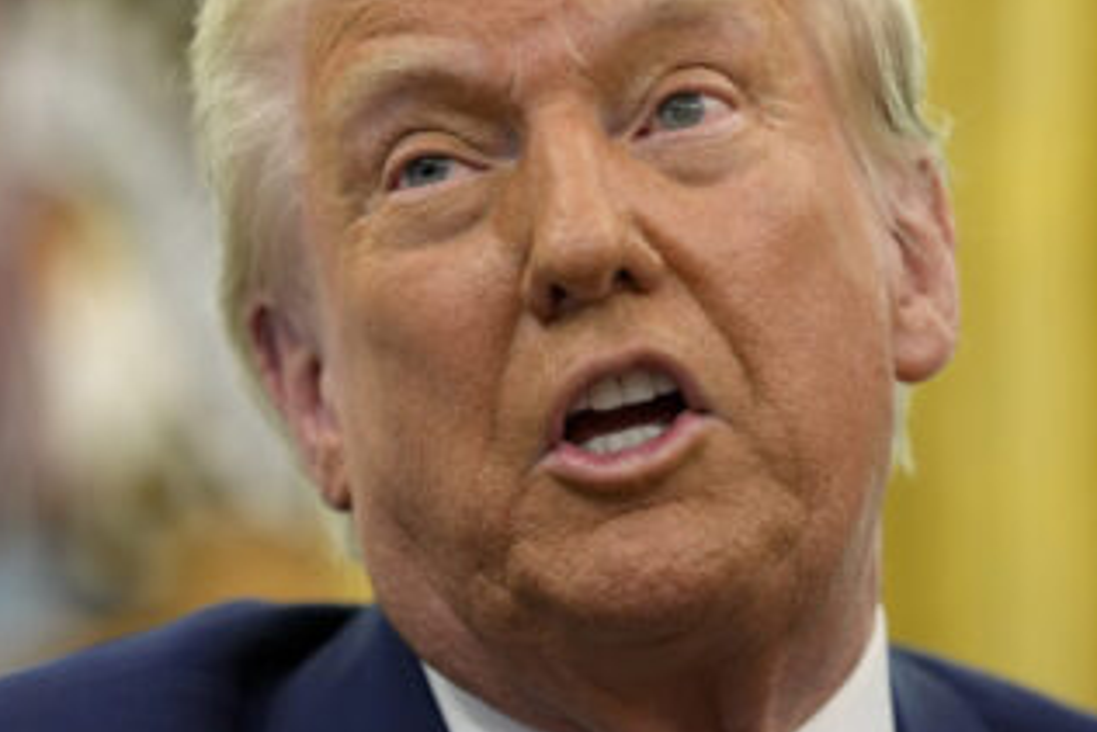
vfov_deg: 4.8
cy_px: 264
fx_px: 8688
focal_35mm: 285
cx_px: 430
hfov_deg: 7.2
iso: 1600
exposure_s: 1/500
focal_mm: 200
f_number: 2.8
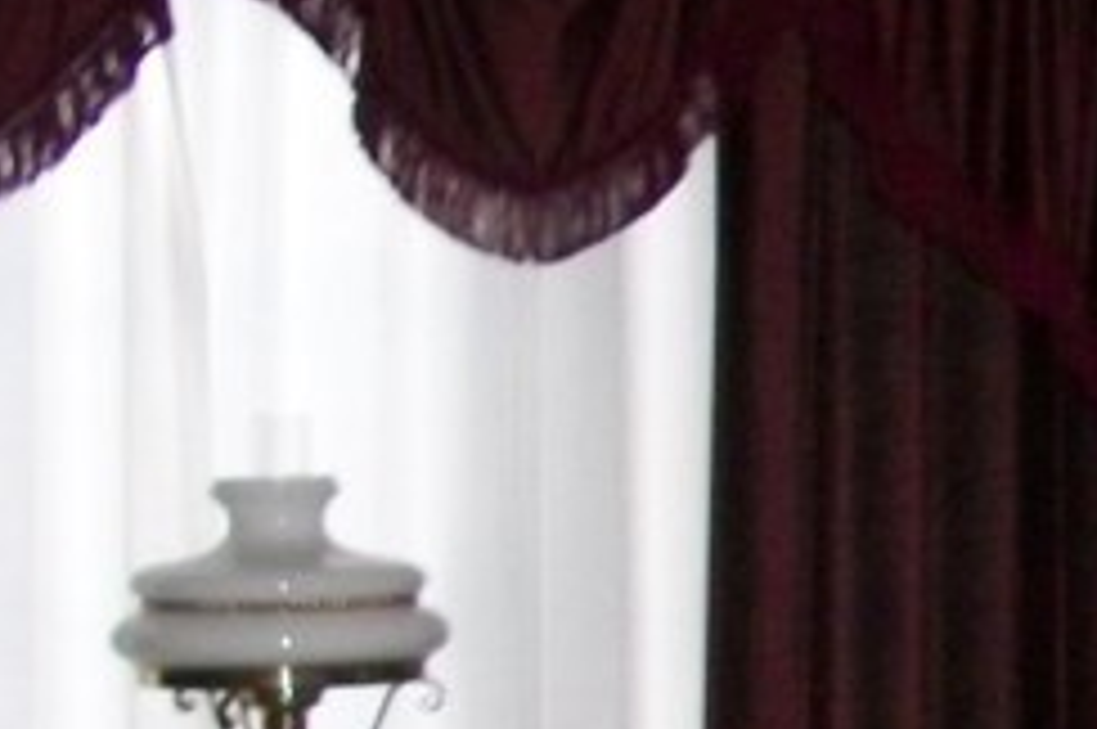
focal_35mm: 153
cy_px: 1112
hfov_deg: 12.1
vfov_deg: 8.7
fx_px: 4656
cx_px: 2113
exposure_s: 1/60
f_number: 3.1
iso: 250
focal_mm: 6.3
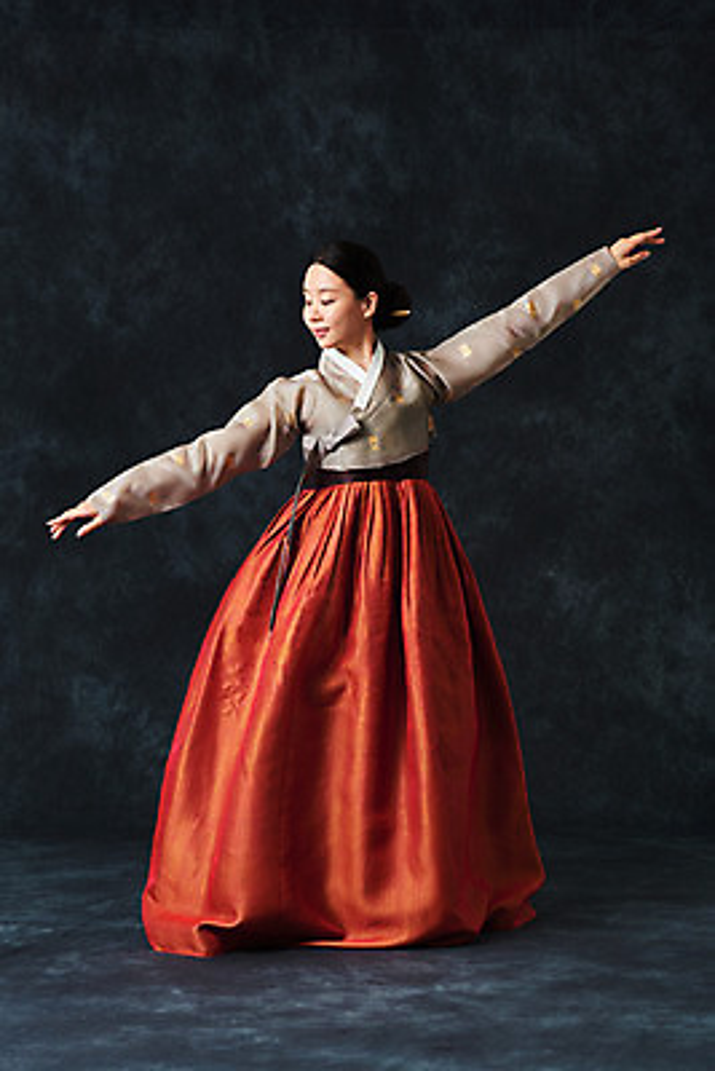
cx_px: 358
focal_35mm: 80
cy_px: 536
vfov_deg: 25.4
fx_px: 2381
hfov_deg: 17.1
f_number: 11
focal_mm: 80
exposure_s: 1/125
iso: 100
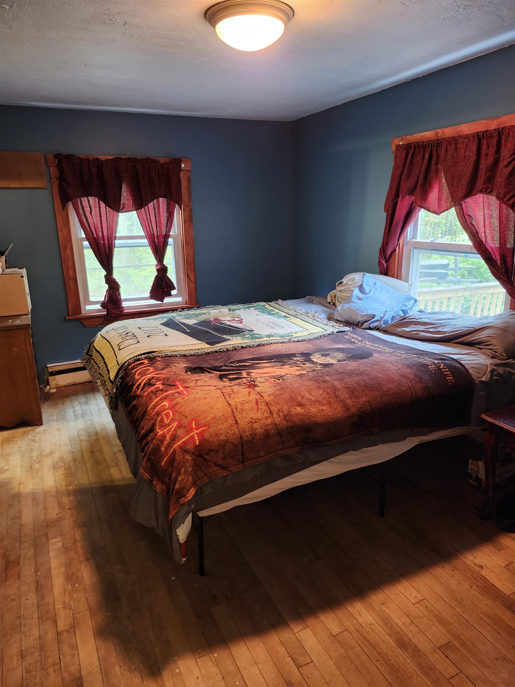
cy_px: 344
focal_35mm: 23
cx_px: 258
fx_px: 456
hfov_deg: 58.9
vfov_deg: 73.9
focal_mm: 5.54
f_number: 1.8
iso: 640
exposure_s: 1/30
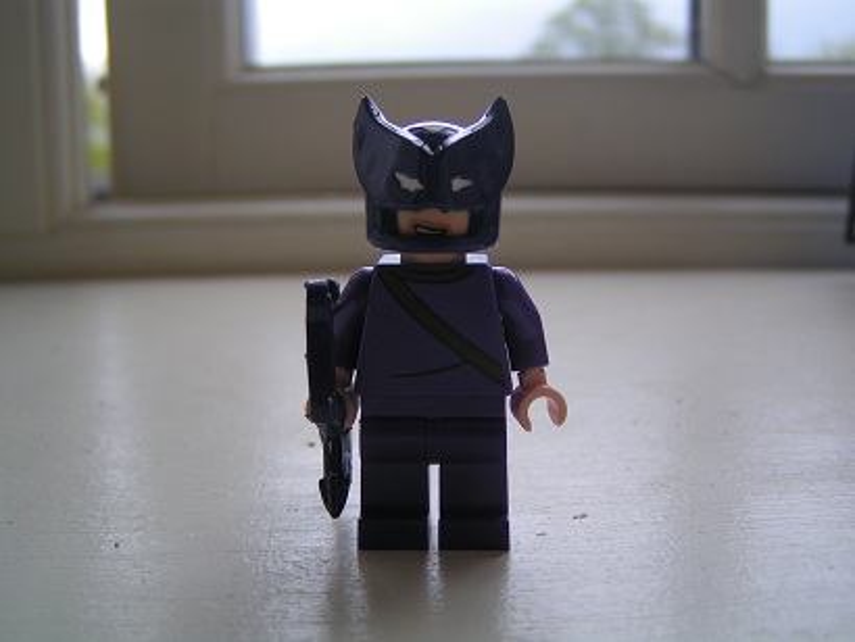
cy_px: 321
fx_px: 939
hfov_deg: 49.0
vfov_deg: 37.8
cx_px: 428
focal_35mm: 38
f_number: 2.8
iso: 50
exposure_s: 1/160
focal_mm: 5.8
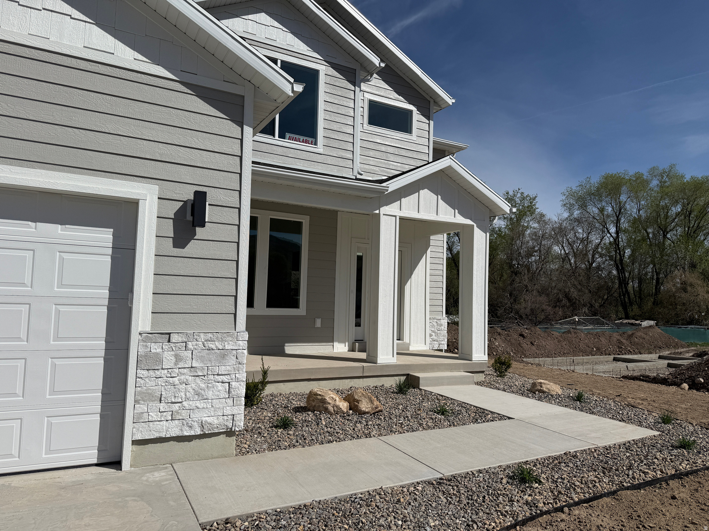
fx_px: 492
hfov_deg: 71.6
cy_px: 266
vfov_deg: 56.8
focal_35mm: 24
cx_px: 354
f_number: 1.78
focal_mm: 6.76
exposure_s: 1/14286
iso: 80
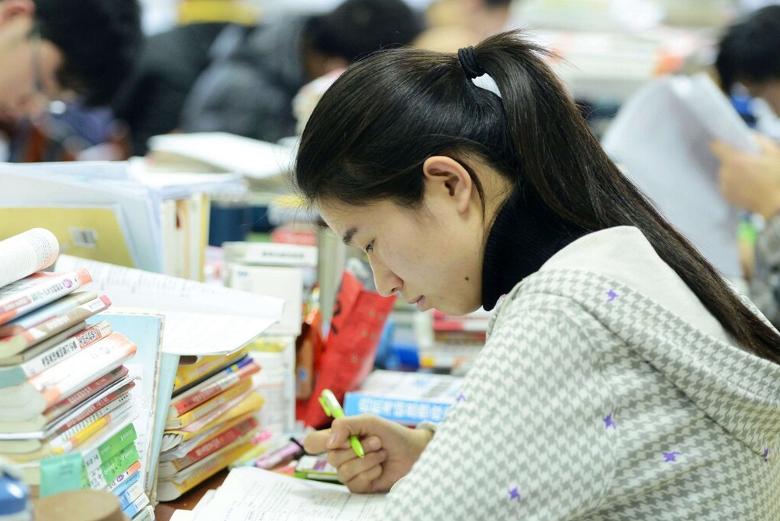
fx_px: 2883
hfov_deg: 15.4
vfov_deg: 10.3
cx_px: 324
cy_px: 246
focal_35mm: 133
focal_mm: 112
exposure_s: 1/50
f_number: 2.8
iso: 1400
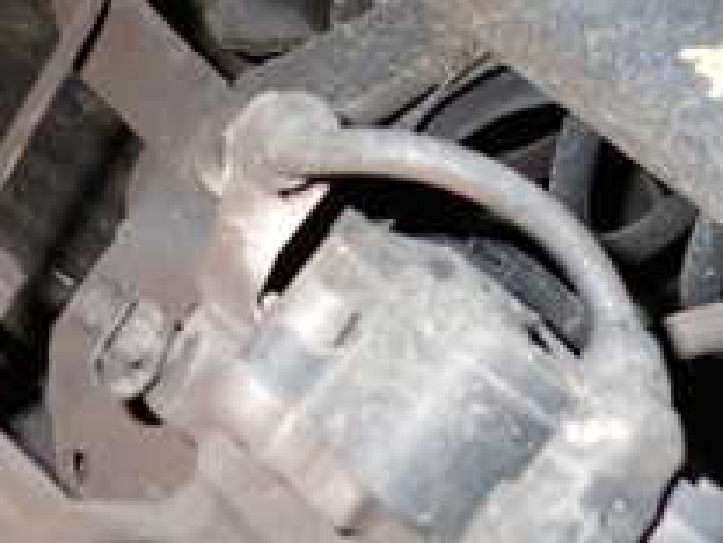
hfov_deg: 27.0
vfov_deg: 19.4
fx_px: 1504
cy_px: -84
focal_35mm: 72
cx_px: 403
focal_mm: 4.5
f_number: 2
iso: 200
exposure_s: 1/30
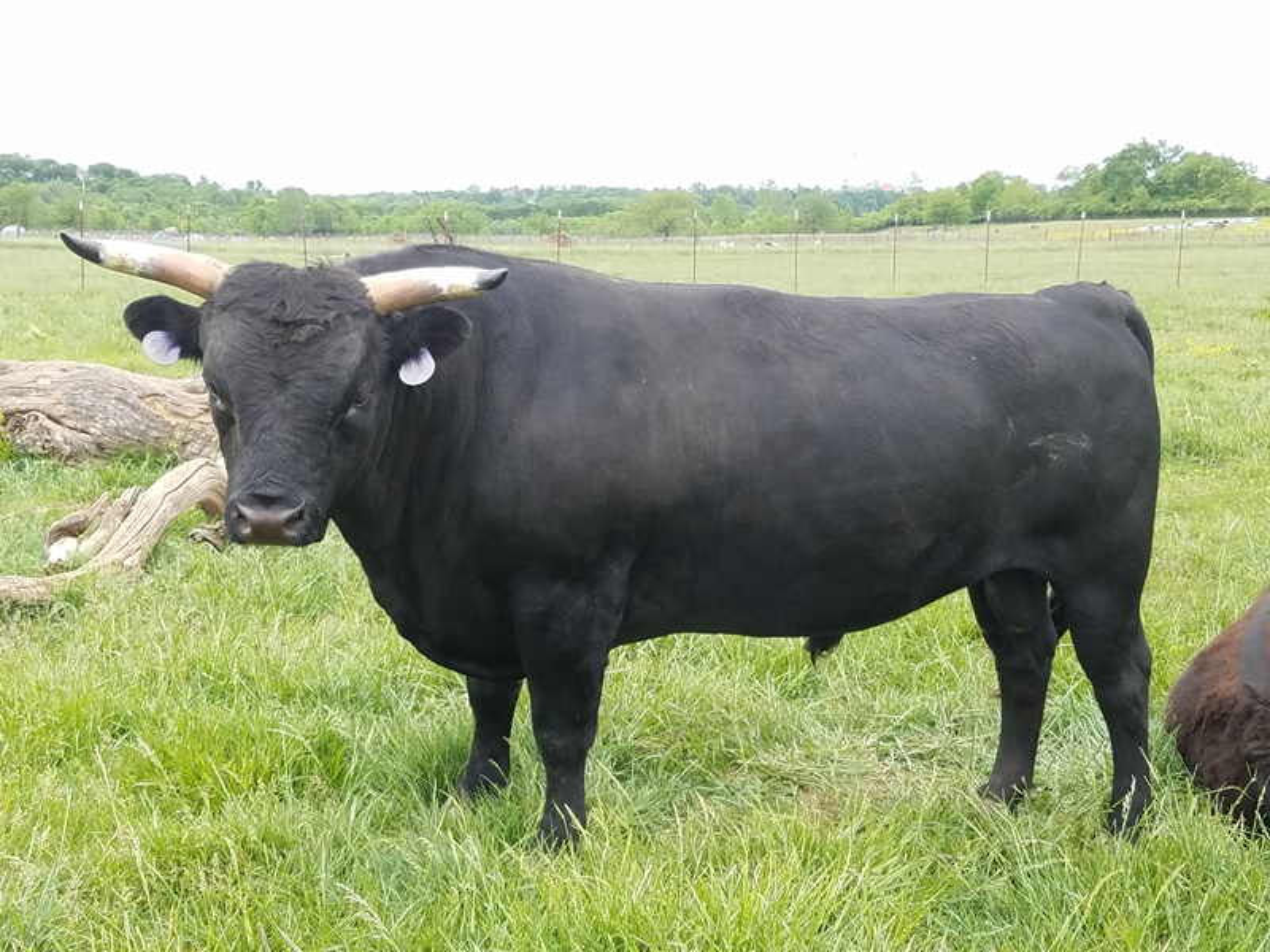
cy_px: 476
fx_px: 991
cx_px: 635
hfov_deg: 65.3
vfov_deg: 51.4
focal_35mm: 27
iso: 50
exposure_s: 1/401
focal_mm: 4.25
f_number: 1.7
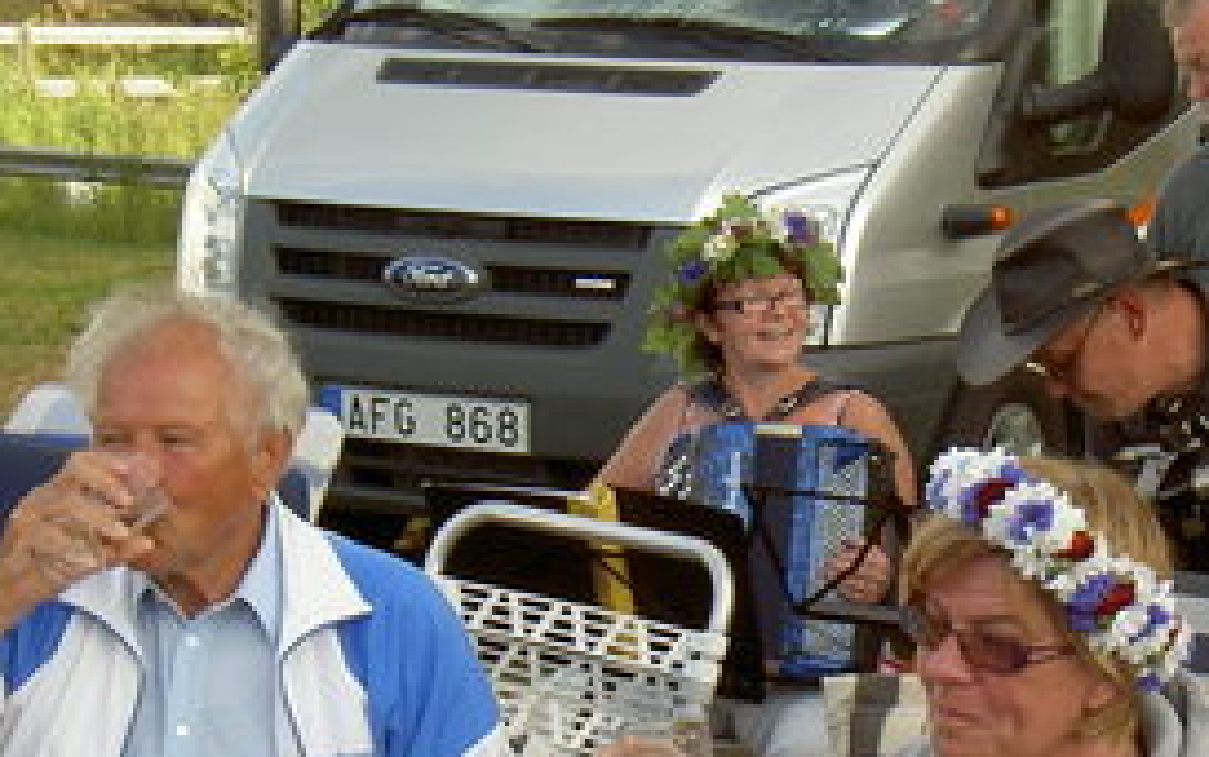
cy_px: 622
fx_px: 3495
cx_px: 877
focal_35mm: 106
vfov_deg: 12.3
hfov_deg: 19.5
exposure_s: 1/125
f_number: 4.7
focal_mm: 8
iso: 50
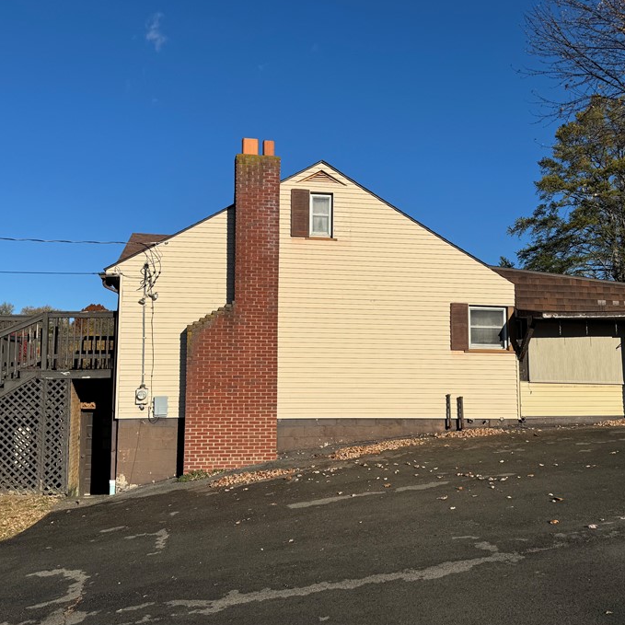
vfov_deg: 51.1
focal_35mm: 32
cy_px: 314
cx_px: 307
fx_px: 654
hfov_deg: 51.1
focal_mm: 6.76
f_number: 1.78
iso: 80
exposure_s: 1/10417
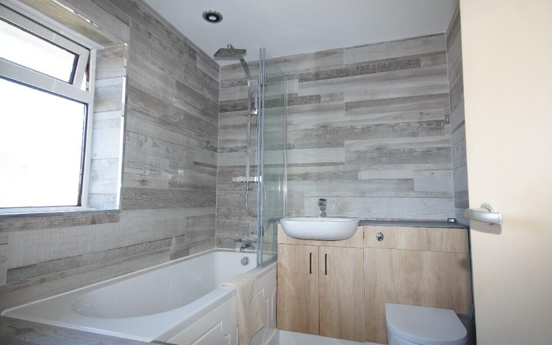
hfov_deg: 88.0
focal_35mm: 19
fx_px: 286
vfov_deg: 62.2
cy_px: 170
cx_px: 279
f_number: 4.5
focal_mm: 12
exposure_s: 1/160
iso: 800
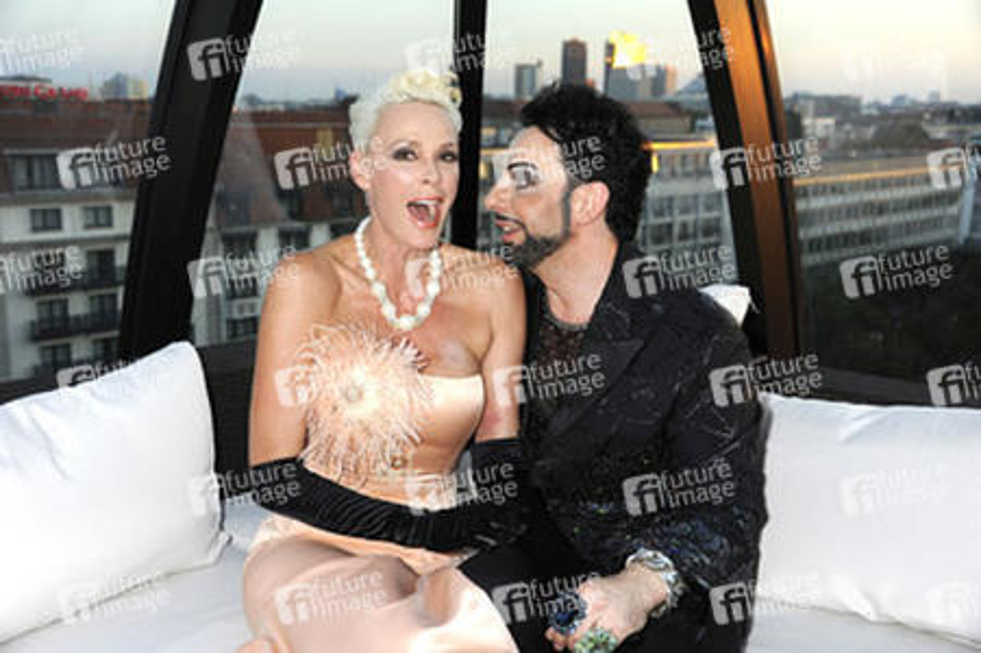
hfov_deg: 44.5
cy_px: 326
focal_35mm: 44
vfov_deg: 30.5
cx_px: 490
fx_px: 1198
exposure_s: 1/160
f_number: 5.6
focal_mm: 44
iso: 640
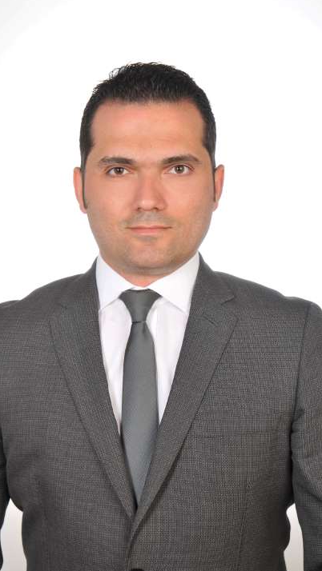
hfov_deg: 13.6
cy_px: 284
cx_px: 151
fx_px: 1350
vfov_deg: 23.9
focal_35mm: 89
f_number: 8
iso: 200
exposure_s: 1/125
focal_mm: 56
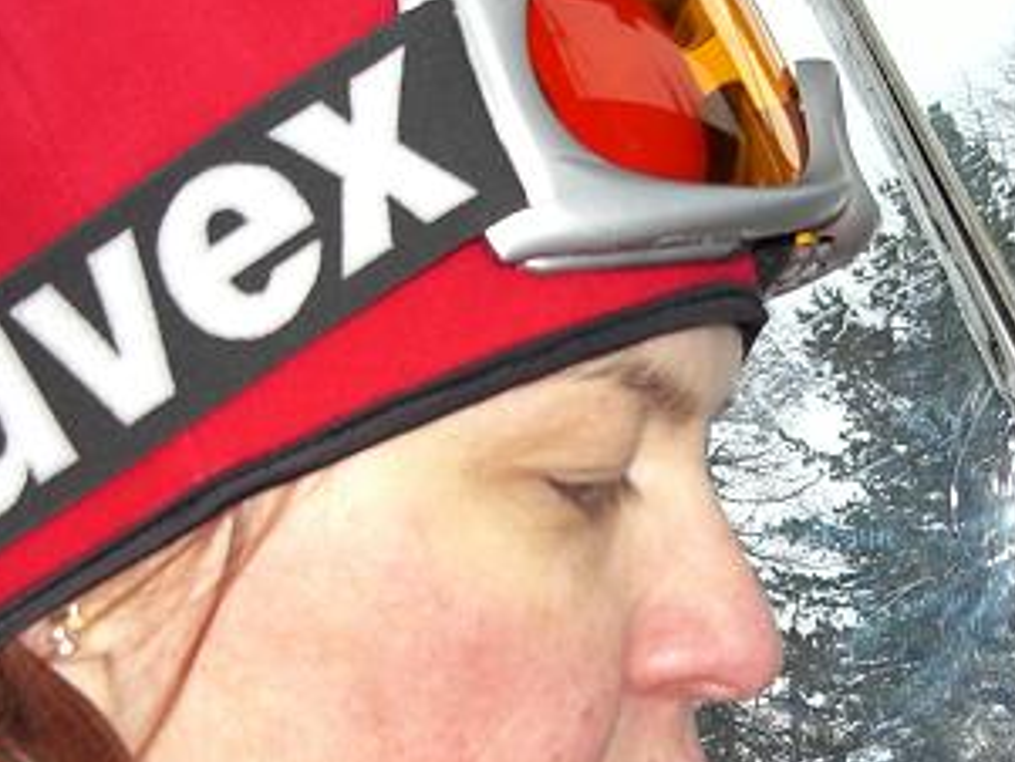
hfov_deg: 19.4
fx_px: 2963
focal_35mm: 101
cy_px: 617
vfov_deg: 14.6
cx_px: 620
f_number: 3.1
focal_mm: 6.3
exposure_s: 1/125
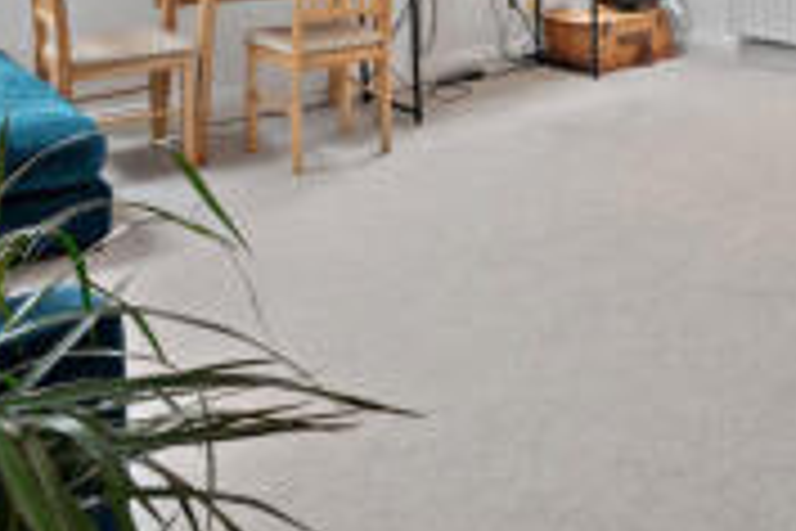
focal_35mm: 43
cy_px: -142
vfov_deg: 26.8
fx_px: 951
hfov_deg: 41.0
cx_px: 751
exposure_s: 1/2
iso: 250
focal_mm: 16
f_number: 9
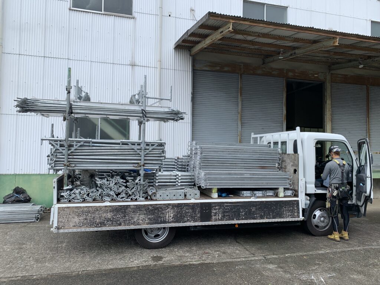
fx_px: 285
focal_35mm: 26
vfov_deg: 53.1
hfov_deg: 67.3
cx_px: 190
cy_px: 142
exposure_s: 1/701
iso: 25
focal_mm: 4.25
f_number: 1.8
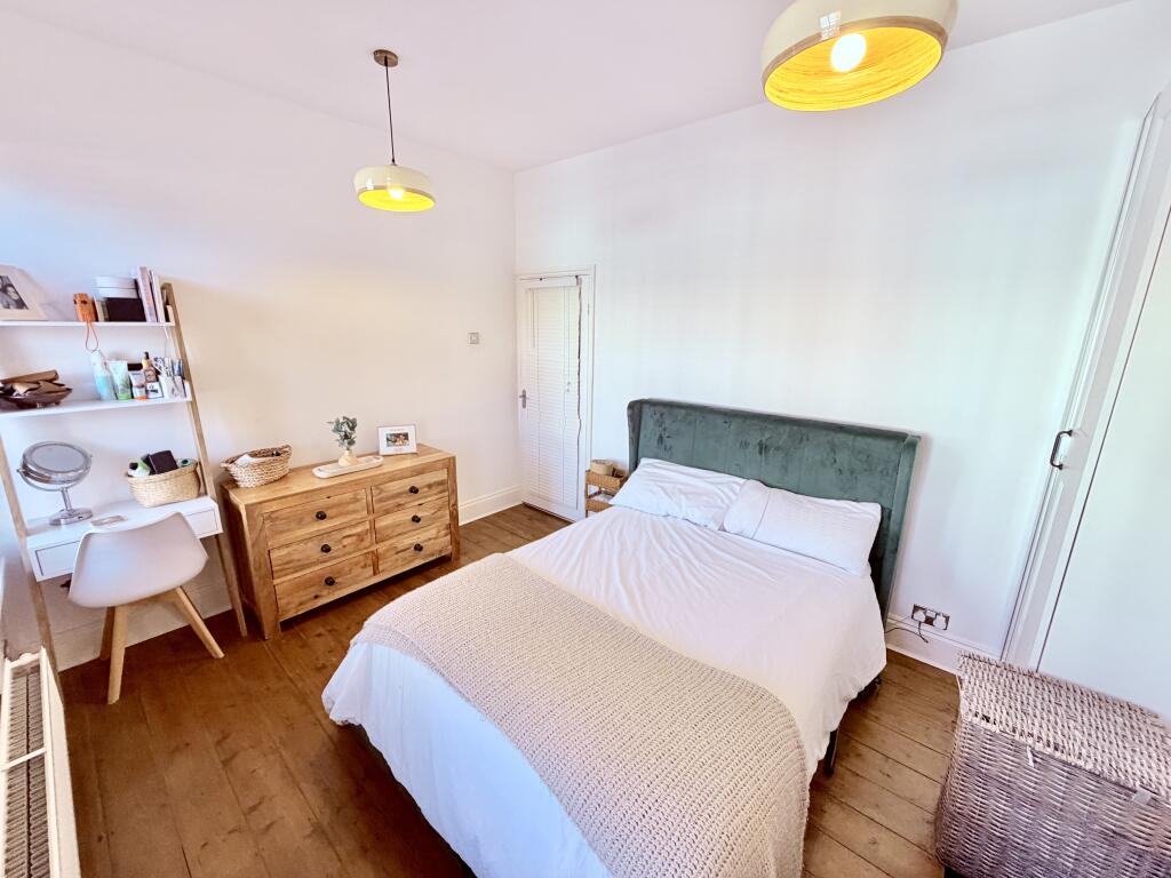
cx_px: 586
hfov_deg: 102.1
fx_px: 474
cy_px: 439
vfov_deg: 85.7
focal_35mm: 14
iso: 160
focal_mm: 2.22
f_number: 2.2
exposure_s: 1/121
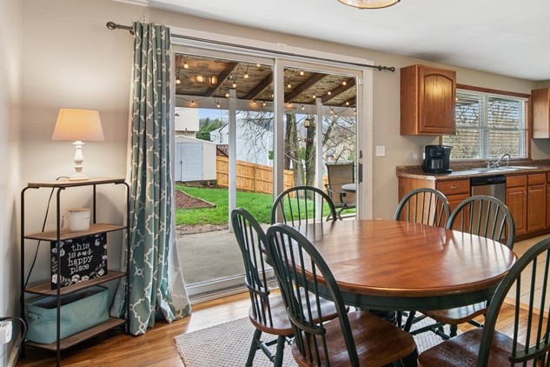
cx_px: 402
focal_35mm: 24
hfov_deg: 69.6
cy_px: 143
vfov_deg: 52.7
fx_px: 367
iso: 50
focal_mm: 14
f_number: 8
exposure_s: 1/6
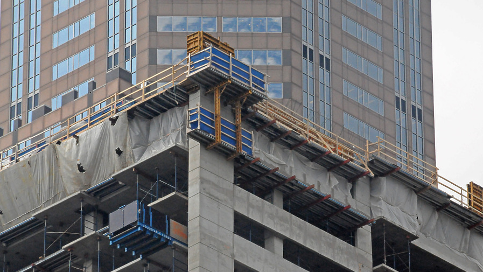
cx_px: 242
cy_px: 120
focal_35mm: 315
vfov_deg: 3.9
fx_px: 4035
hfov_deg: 6.9
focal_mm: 200
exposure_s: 1/200
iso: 3200
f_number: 25
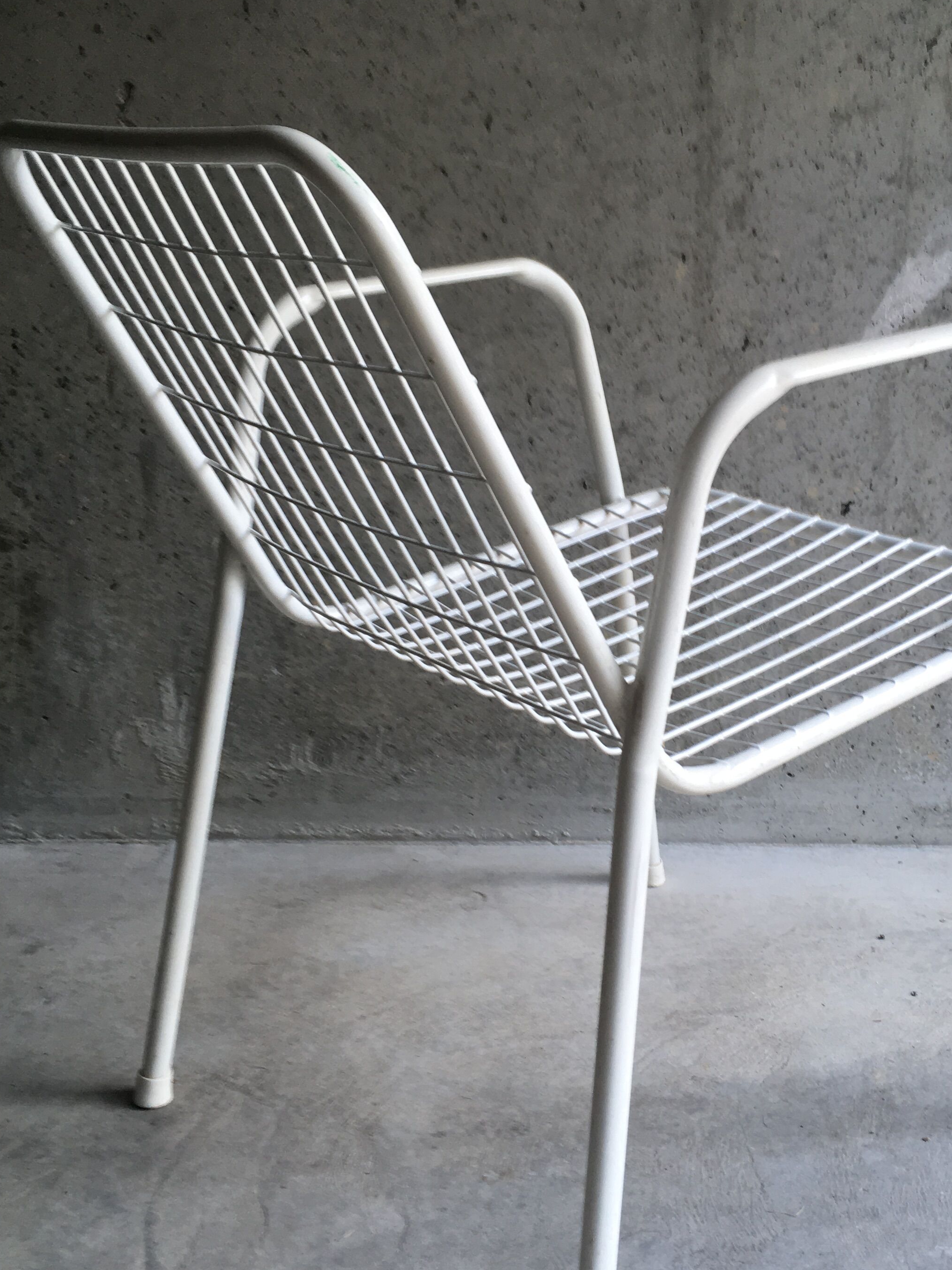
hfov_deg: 33.4
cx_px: 610
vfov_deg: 43.8
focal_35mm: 43
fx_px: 1577
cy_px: 667
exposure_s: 1/50
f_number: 2.2
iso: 32
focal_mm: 4.15
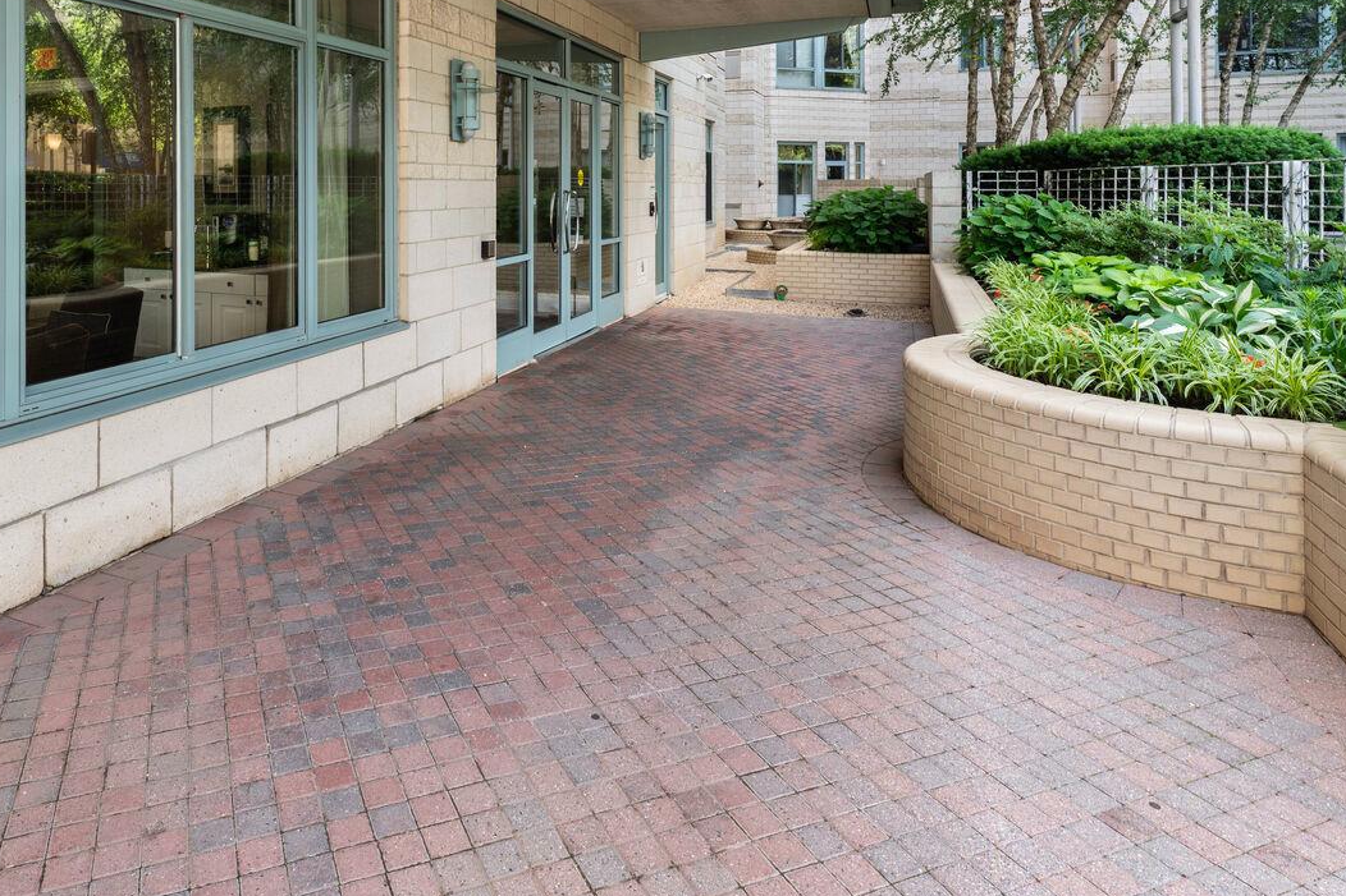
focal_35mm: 23
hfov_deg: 74.6
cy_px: 185
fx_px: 860
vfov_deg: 51.8
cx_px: 491
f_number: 8
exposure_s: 1/30
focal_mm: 14
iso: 400
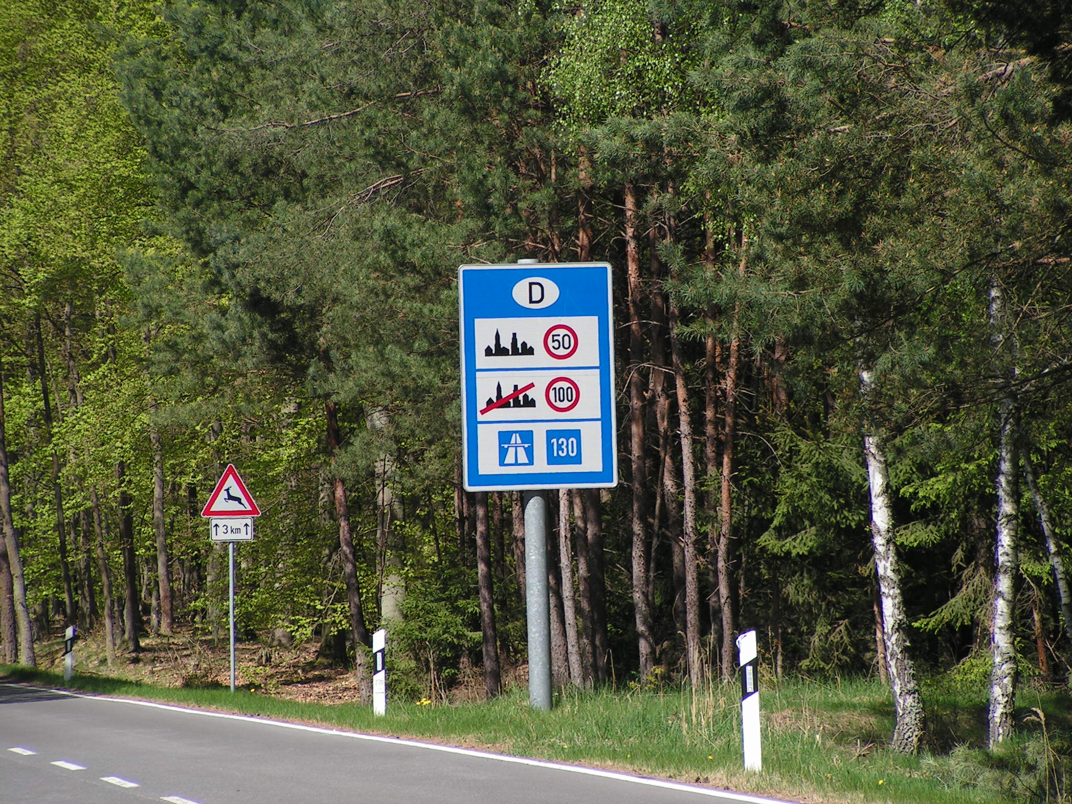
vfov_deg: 8.1
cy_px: 402
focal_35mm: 184
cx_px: 536
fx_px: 5698
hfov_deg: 10.7
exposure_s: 1/800
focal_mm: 30.8
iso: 64
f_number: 3.4
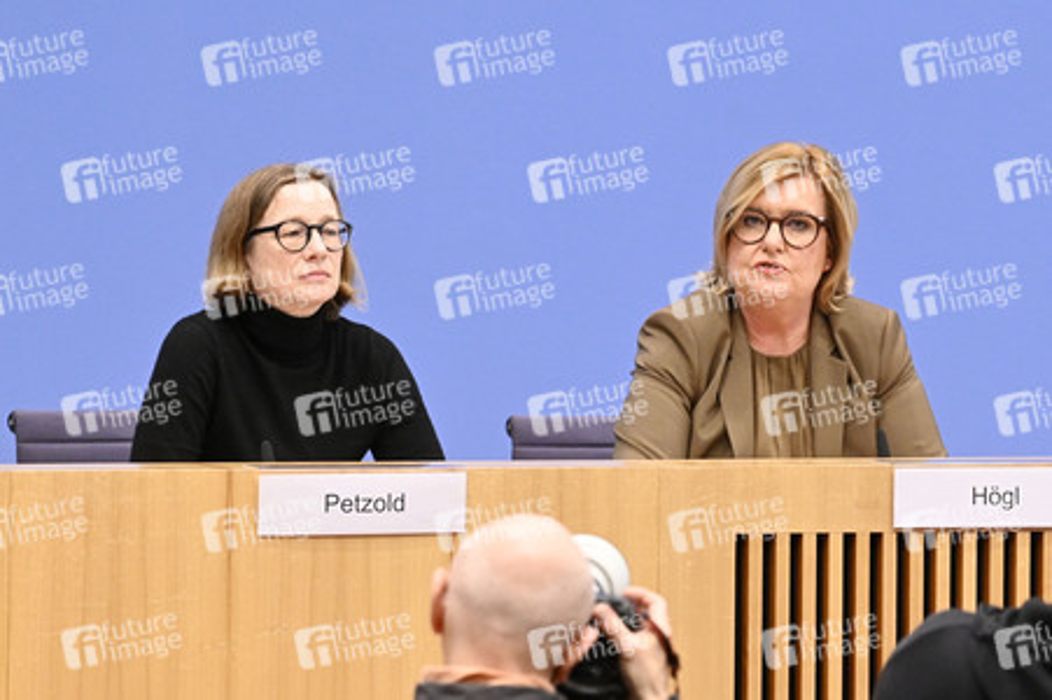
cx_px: 526
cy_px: 350
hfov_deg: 10.3
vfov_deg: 6.9
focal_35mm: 200
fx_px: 5840
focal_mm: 200
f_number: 5
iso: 5000
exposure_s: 1/640
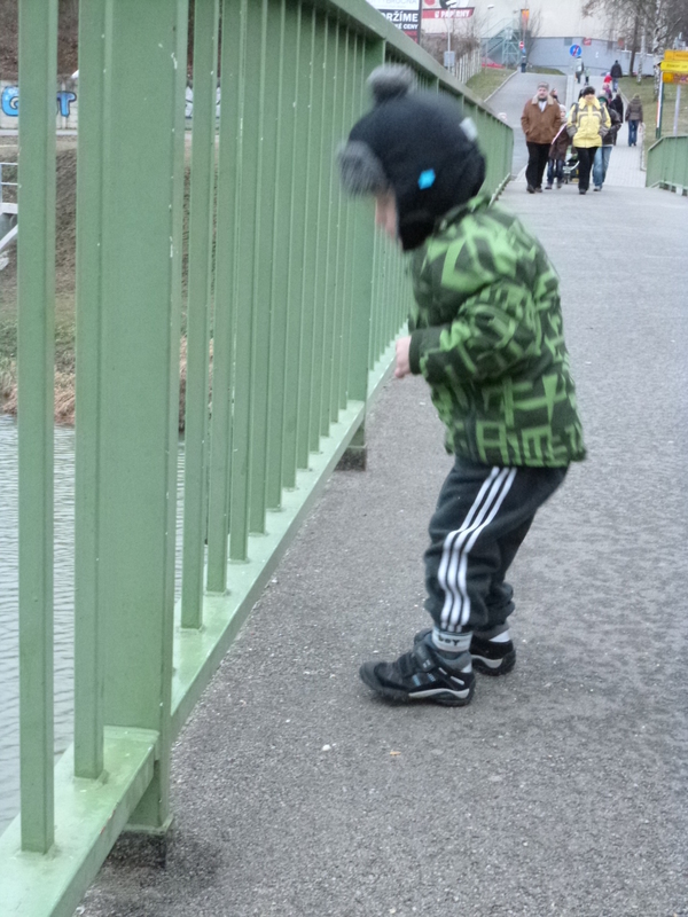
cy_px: 458
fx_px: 1272
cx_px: 344
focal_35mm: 48
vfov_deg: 39.7
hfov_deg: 30.3
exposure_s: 1/15
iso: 800
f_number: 4
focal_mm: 8.6
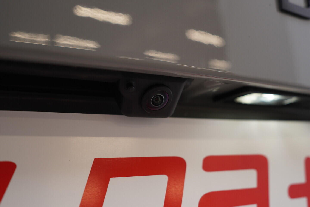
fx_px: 310
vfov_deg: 36.9
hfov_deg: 53.1
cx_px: 155
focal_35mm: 36
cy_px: 104
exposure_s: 1/60
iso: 125
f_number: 3.5
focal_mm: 24
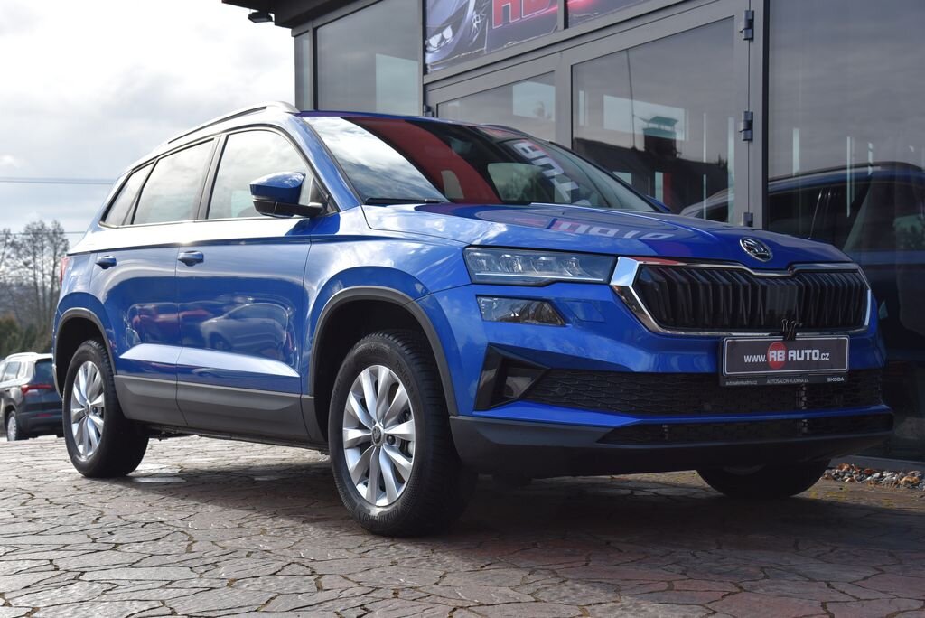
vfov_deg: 26.0
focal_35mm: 52
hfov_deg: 38.2
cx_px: 462
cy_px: 309
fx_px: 1337
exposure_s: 1/250
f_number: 8
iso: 500
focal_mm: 52
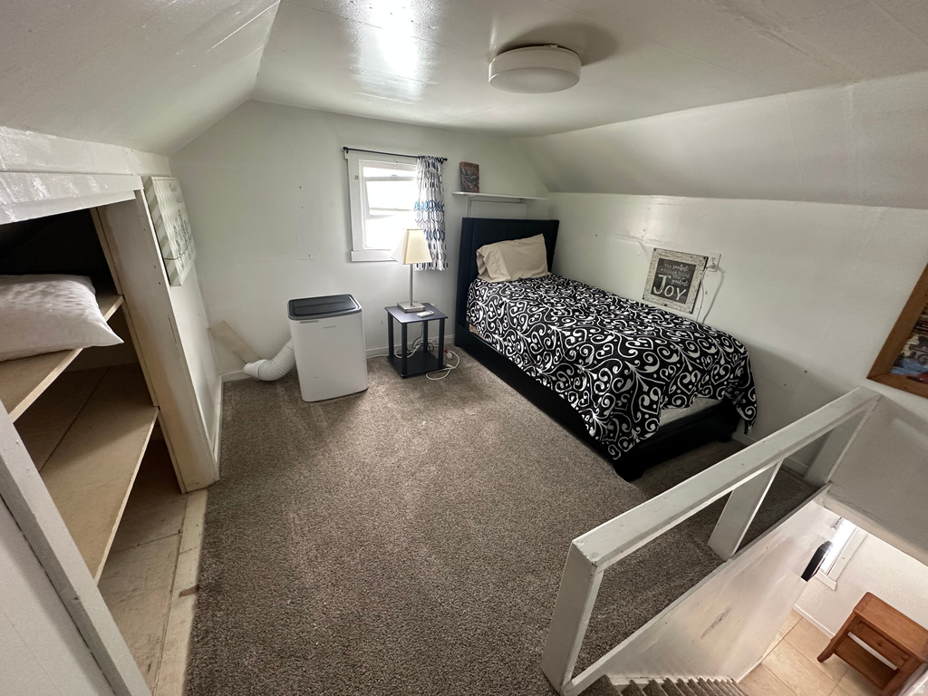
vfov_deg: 85.7
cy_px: 348
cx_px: 464
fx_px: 375
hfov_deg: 102.1
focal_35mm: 14
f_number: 2.2
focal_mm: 2.22
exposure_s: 1/60
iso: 320
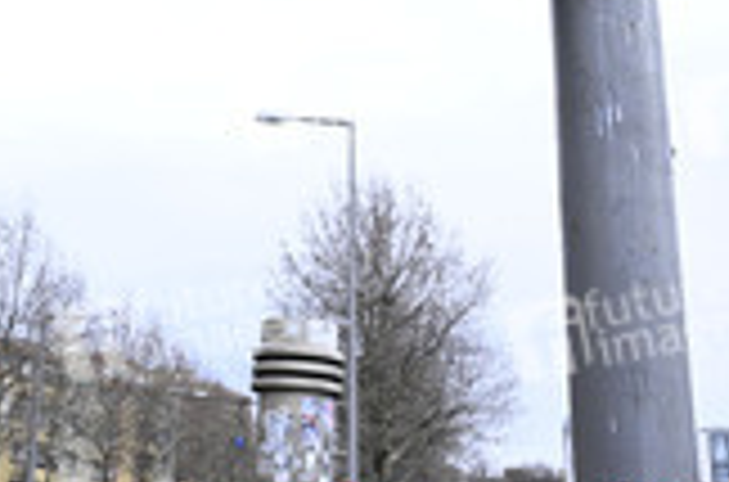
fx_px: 1353
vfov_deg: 19.5
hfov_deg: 29.9
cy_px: -9
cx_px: 232
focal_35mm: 67
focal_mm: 24
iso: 4000
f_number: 7.1
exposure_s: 1/2000
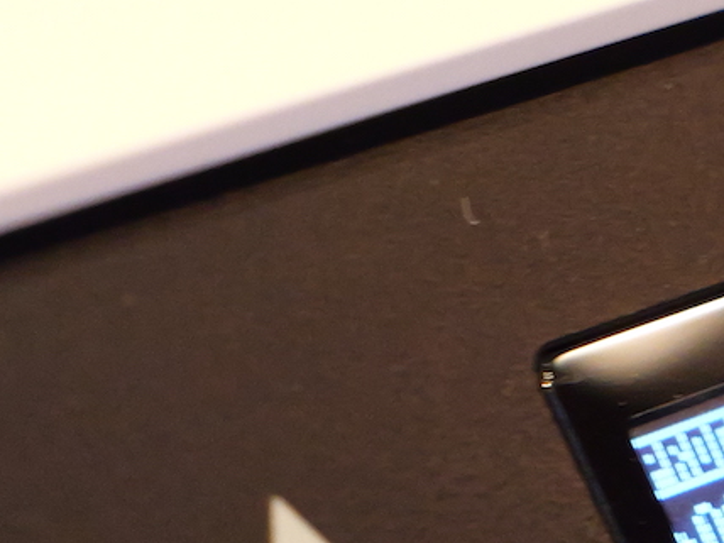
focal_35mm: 374
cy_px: 1021
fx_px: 7822
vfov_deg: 3.9
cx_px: 964
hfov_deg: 5.3
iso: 3200
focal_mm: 40
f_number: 3.9
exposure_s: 1/50
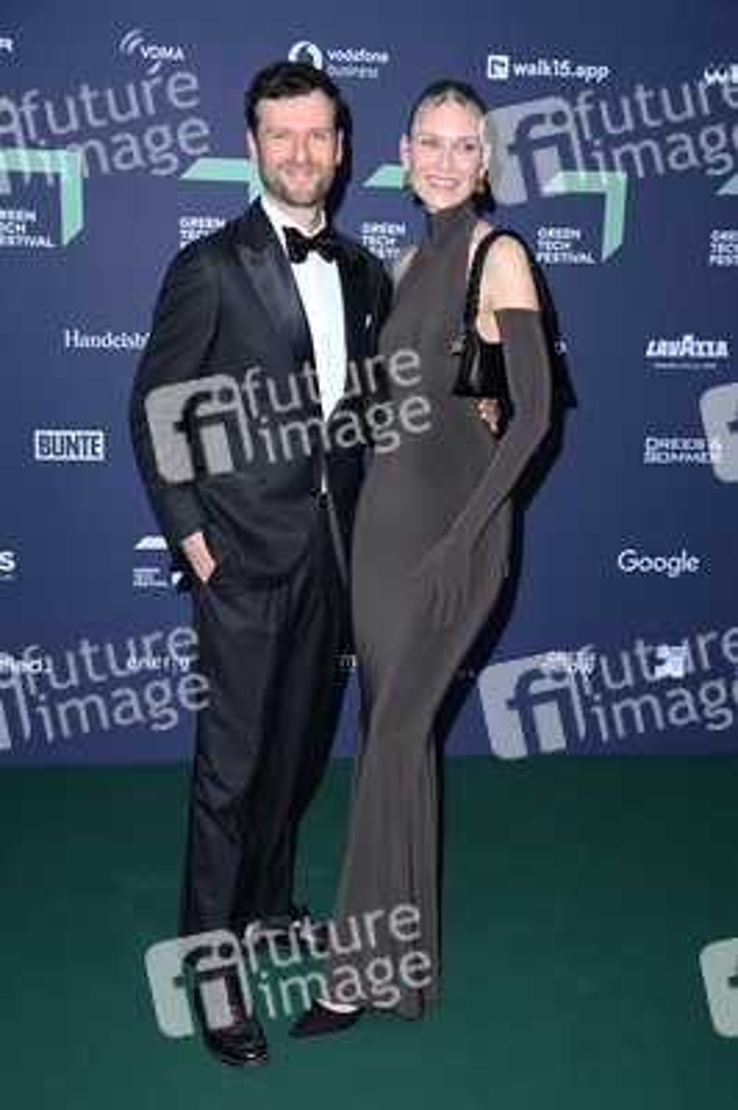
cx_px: 369
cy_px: 555
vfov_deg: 41.1
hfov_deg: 28.0
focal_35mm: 48
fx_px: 1478
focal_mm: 48
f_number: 6.3
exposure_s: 1/250
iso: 640
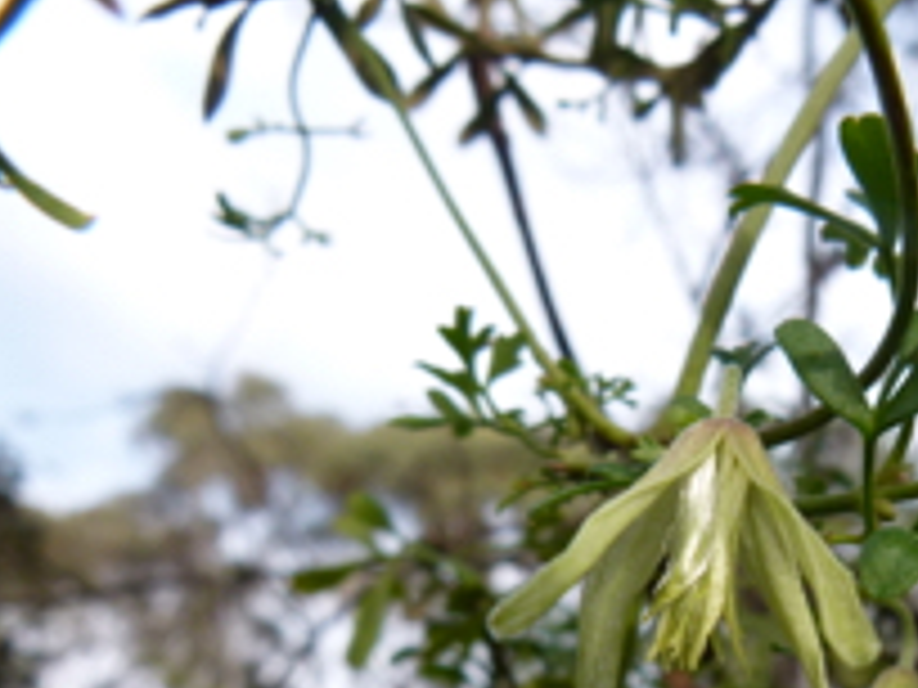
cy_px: 639
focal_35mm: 47
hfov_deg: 38.7
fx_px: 1246
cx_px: 752
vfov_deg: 29.4
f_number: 4
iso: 100
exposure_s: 1/250
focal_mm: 4.5
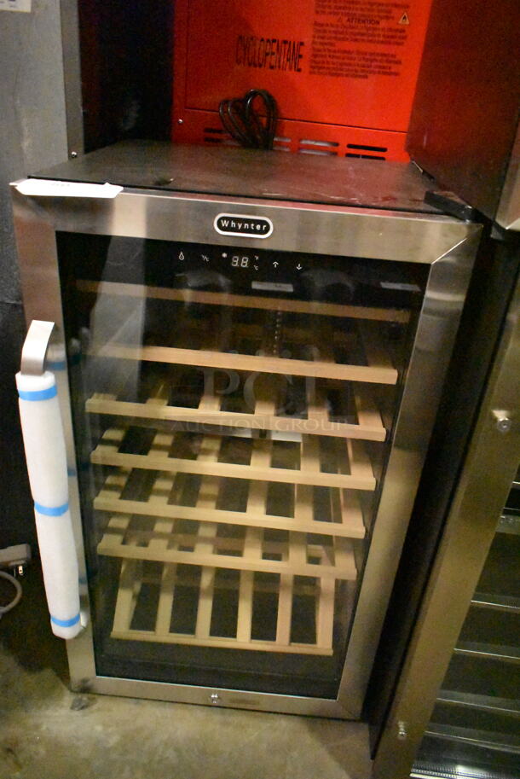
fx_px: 584
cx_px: 260
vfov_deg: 67.3
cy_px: 390
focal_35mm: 27
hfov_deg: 48.0
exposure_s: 1/125
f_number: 3.5
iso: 25600
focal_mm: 18
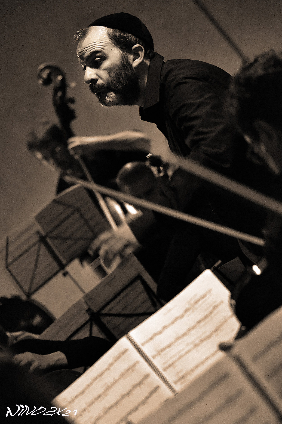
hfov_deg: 8.7
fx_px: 1850
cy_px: 212
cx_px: 141
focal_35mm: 158
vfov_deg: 13.0
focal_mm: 105
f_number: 2.8
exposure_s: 1/125
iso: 6400
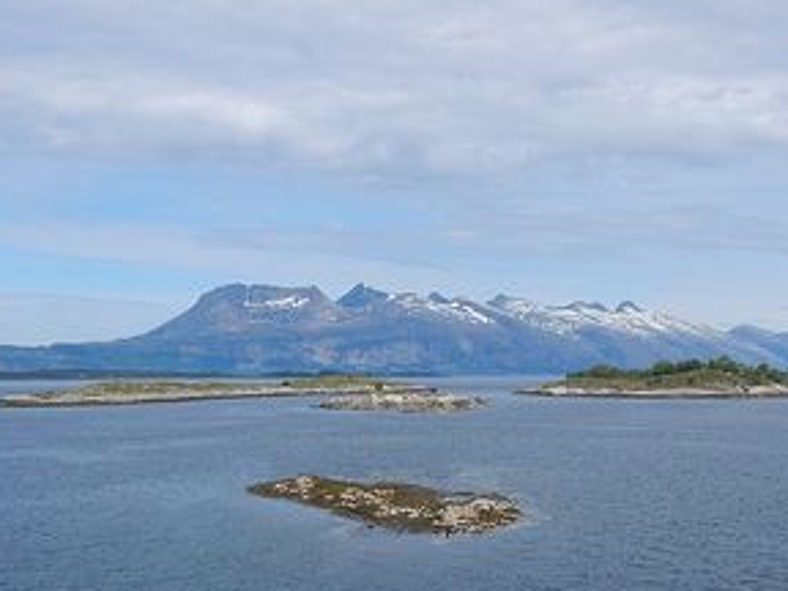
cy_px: 347
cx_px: 572
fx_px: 1184
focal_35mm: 52
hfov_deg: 36.1
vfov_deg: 28.0
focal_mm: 4.5
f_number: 3.7
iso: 125
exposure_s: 1/1600
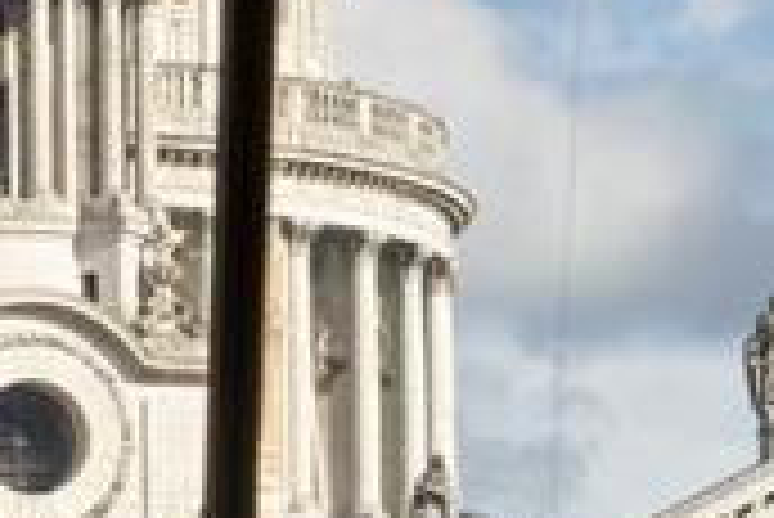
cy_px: 34
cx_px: -720
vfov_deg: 4.9
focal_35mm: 280
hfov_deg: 7.1
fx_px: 6025
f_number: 9
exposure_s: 1/160
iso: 400
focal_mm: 47
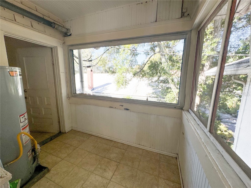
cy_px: 94
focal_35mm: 14
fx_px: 102
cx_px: 126
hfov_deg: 102.1
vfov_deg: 85.7
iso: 40
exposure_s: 1/200
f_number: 2.2
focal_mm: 2.22
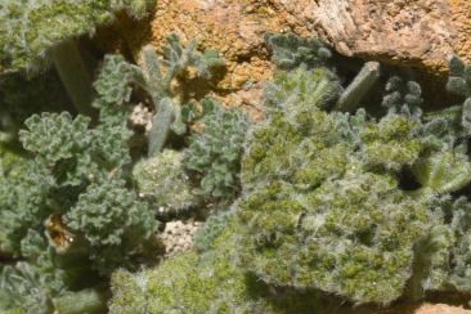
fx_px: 3349
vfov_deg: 5.4
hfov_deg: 8.0
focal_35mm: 256
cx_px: 341
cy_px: 207
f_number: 18
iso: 160
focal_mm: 72
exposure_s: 1/160
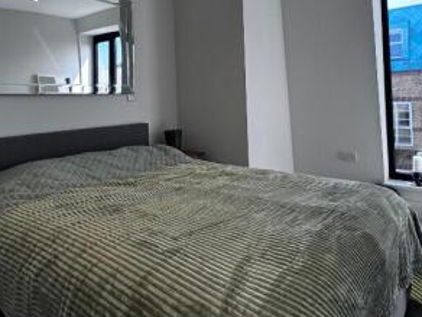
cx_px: 204
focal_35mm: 28
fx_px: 341
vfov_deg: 48.4
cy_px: 92
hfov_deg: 63.4
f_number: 2.2
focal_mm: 2.22
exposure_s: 1/250
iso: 40
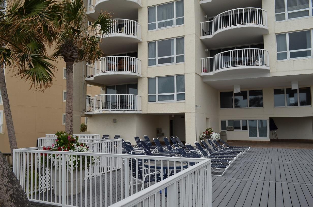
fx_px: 260
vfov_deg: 43.4
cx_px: 156
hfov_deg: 62.0
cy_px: 104
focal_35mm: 30
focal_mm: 20
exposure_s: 1/250
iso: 125
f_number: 8
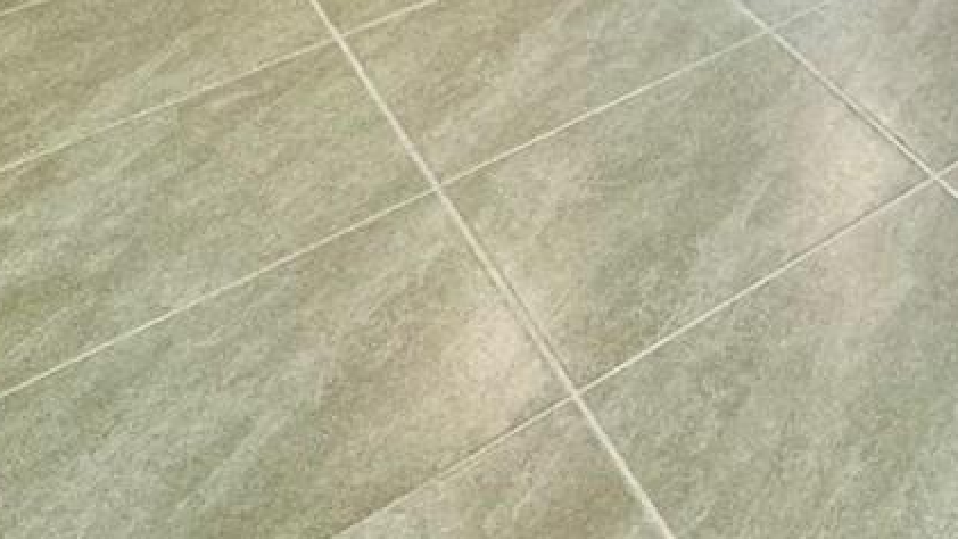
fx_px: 1474
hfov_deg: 28.7
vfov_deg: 13.9
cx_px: 1279
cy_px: -785
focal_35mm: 58
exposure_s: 1/120
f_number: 2.2
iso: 125
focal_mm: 2.22
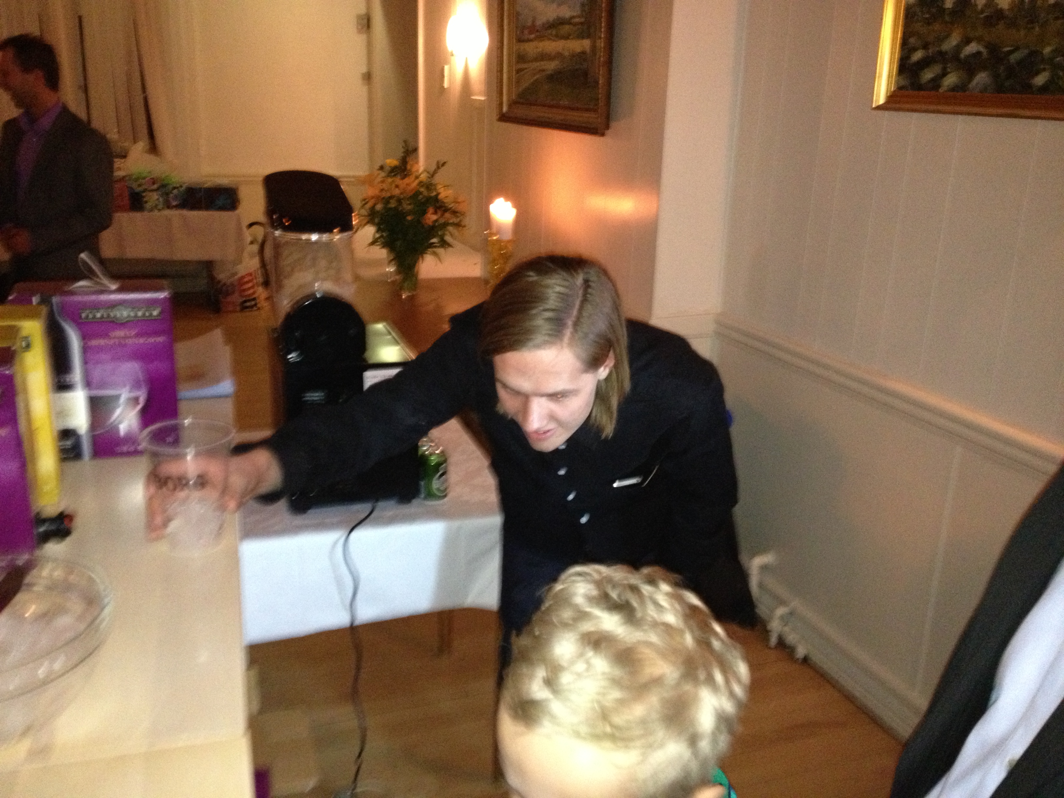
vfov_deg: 40.7
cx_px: 532
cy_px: 399
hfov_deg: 52.6
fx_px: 1076
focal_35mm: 35
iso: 500
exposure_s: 1/16
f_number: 2.4
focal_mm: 4.28
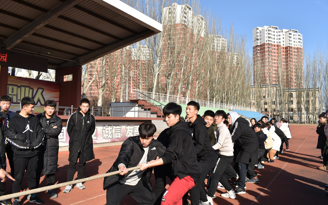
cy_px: 109
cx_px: 165
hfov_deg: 66.5
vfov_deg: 44.5
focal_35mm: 28
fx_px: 250
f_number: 10
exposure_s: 1/400
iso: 200
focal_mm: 18
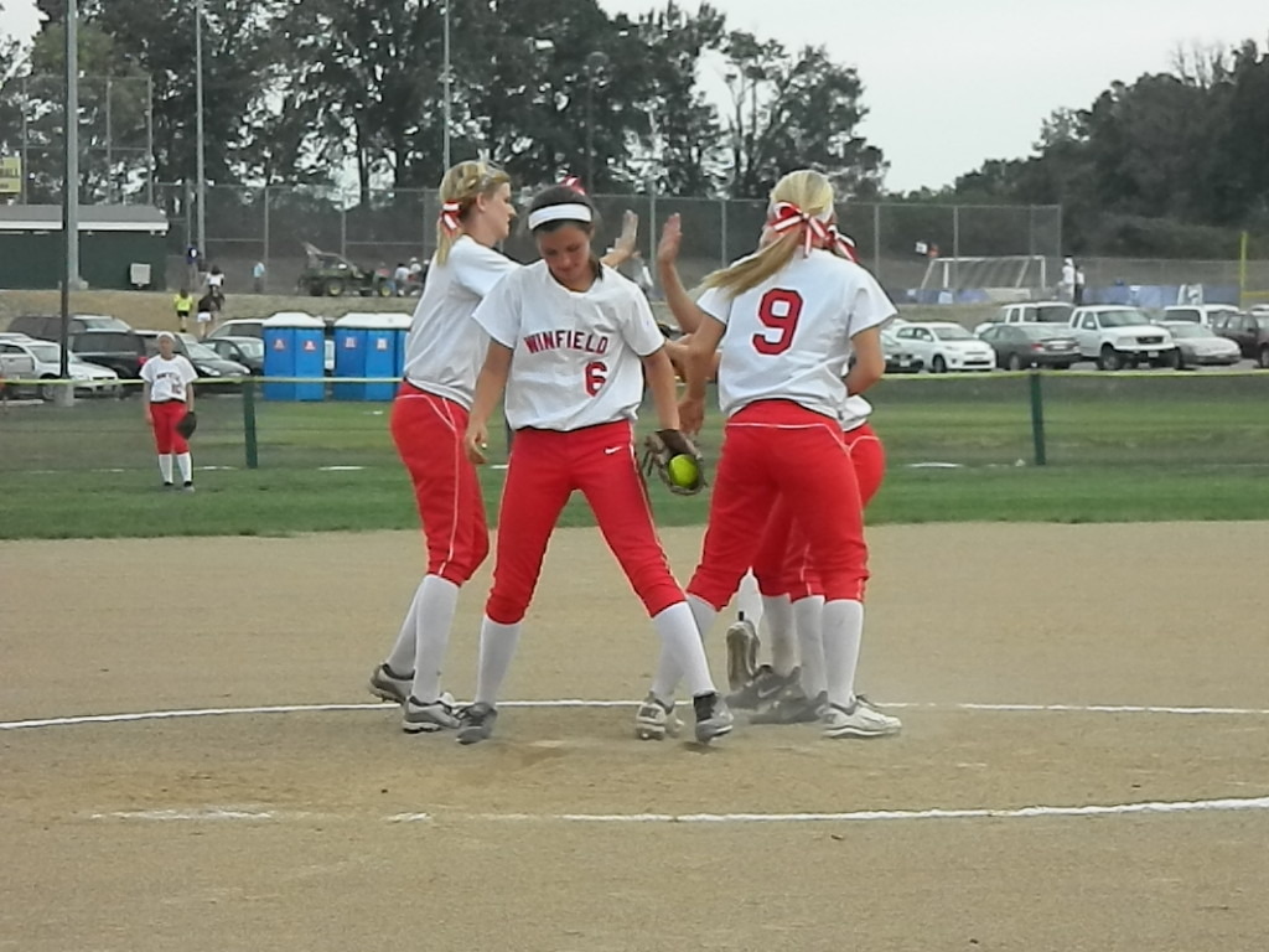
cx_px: 634
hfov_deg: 13.2
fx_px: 5499
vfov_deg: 9.9
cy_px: 476
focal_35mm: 150
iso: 400
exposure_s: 1/400
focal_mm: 27
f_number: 4.9
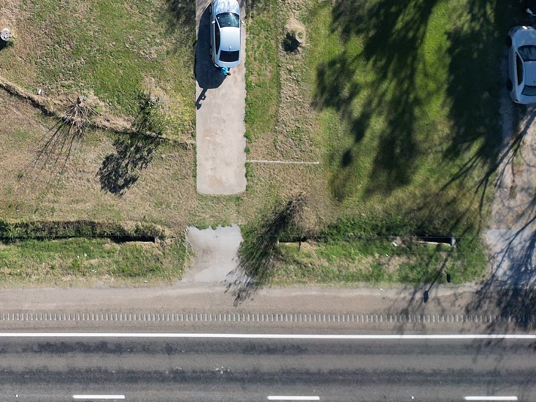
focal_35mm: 67
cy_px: -96
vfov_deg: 20.3
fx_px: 1037
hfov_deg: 26.0
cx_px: -102
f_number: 1.7
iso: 130
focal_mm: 6.72
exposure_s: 1/1600
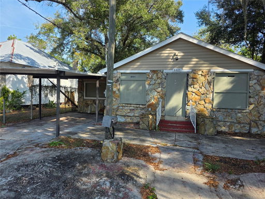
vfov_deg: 58.9
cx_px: 132
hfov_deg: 73.9
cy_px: 100
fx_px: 176
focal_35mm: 23
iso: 80
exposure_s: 1/1780
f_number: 1.7
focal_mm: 6.3
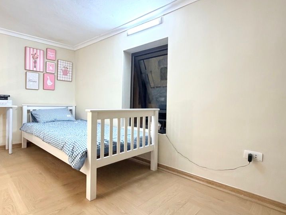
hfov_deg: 81.2
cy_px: 107
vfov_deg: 66.0
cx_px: 121
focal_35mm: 20
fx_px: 165
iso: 320
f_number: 2.2
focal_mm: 2.22
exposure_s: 1/114
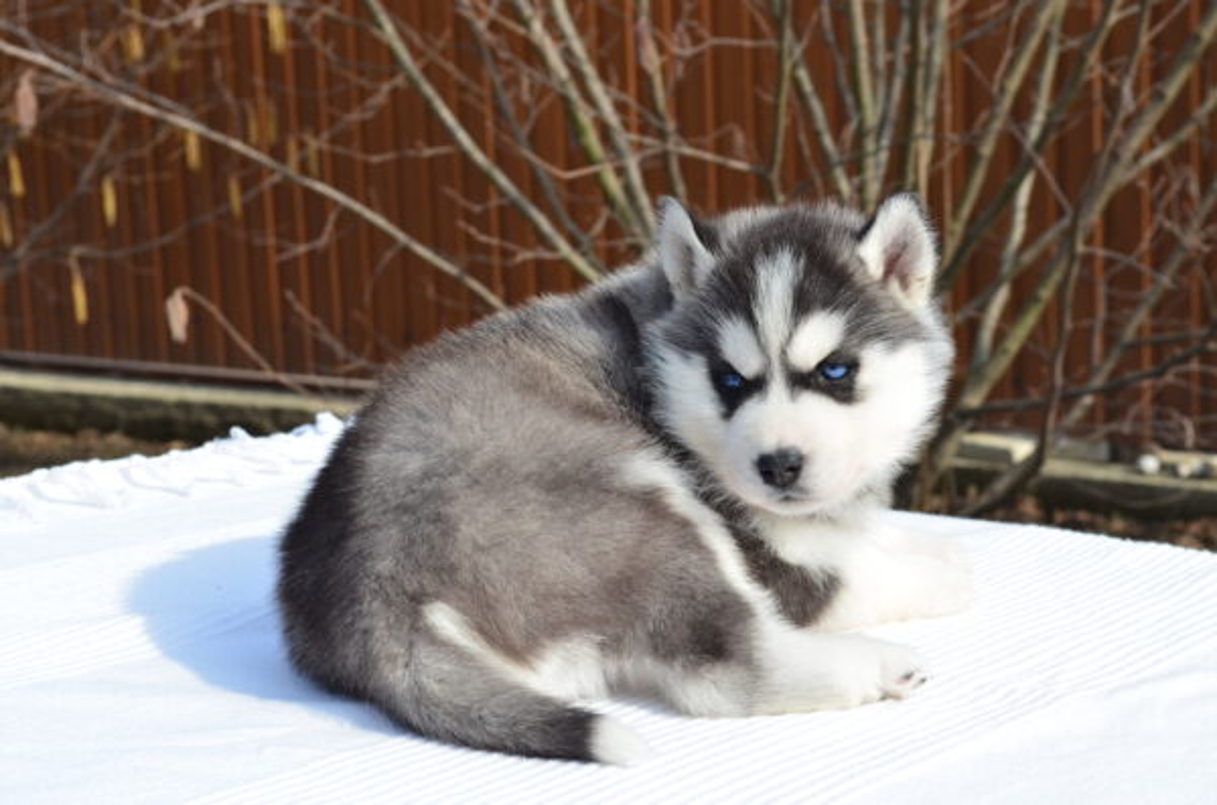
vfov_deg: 18.8
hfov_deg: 28.1
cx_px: 608
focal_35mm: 72
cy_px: 402
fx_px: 2428
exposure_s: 1/250
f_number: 10
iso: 220
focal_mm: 48
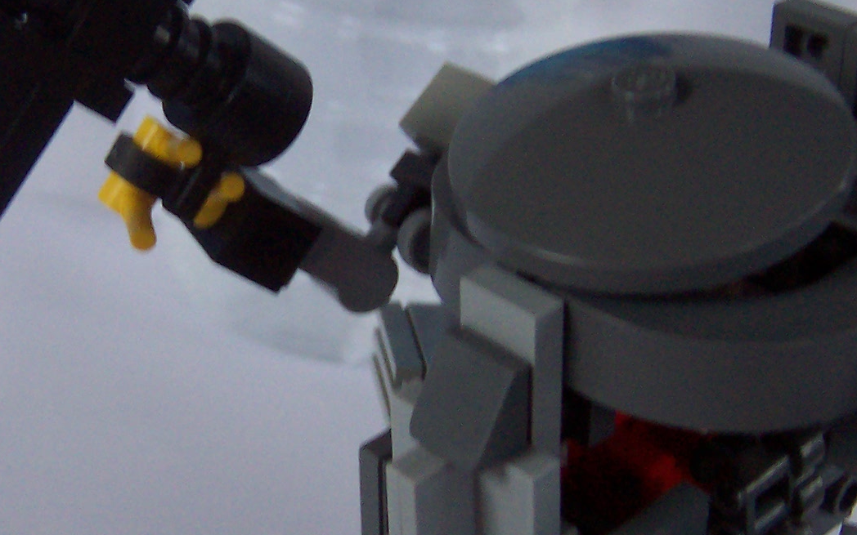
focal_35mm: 74
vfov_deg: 17.6
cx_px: 248
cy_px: 307
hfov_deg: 27.6
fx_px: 1728
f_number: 2.8
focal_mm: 5.6
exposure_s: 1/15
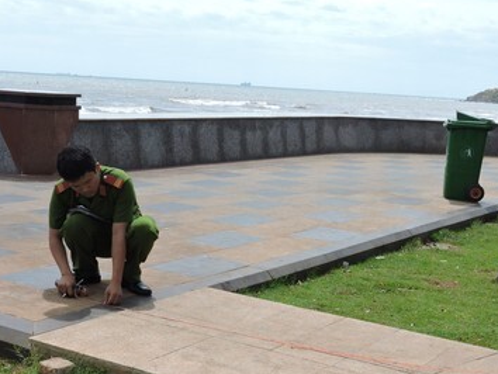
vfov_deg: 24.0
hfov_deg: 31.7
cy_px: 243
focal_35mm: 61
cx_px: 234
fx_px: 878
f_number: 3.8
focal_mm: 7.2
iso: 100
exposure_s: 1/1000
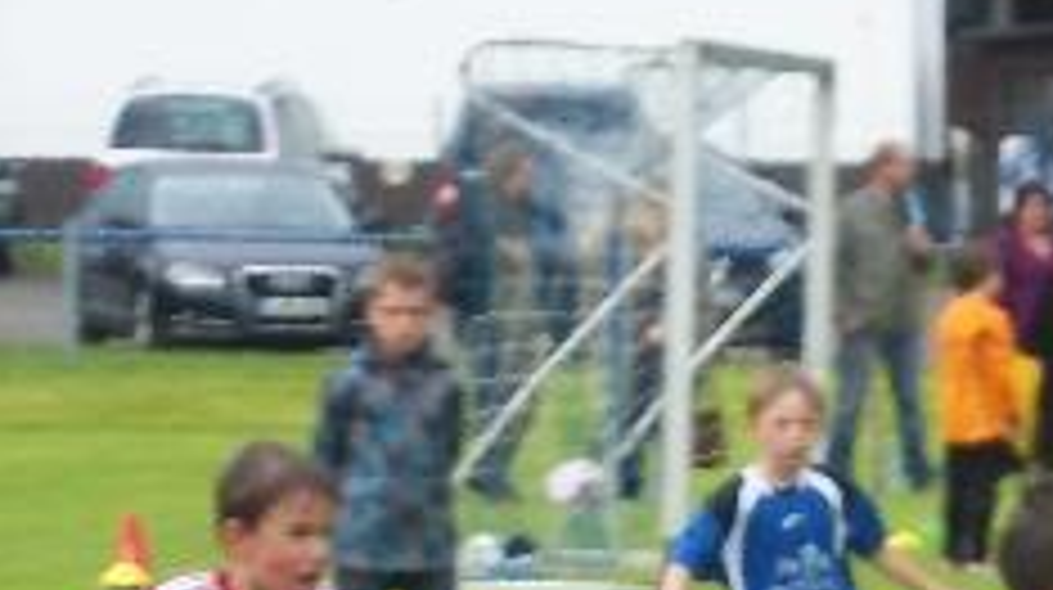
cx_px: 1953
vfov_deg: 2.3
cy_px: 1049
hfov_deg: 4.0
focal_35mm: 536
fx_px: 14949
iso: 64
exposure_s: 1/125
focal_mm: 20.6
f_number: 5.2
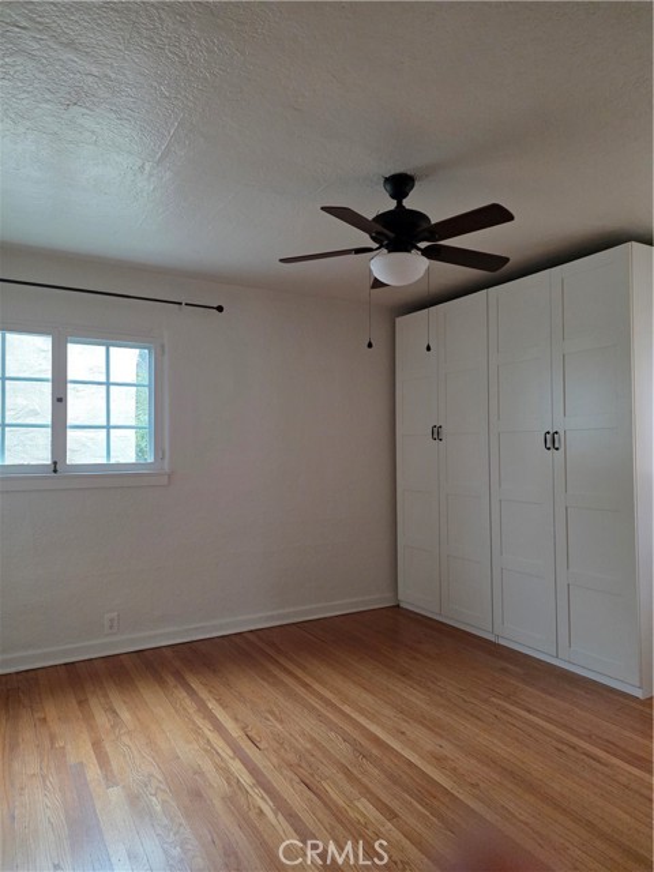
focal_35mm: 23
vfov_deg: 73.9
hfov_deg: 58.9
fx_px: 579
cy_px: 436
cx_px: 327
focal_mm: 6.25
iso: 500
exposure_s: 1/120
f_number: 1.7
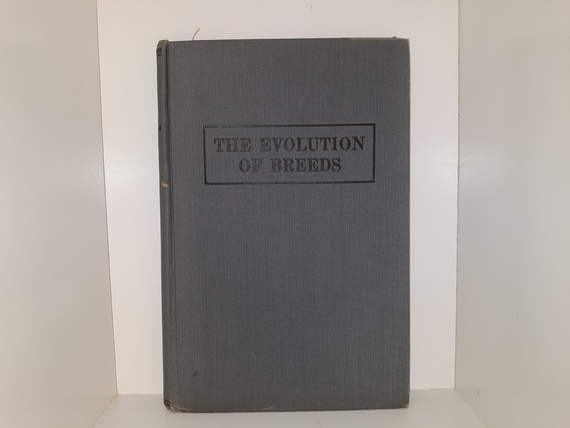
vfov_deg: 49.7
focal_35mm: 28
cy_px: 214
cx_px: 285
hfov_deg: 63.4
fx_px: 461
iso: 40
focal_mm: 3.7
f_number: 1.7
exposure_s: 1/170
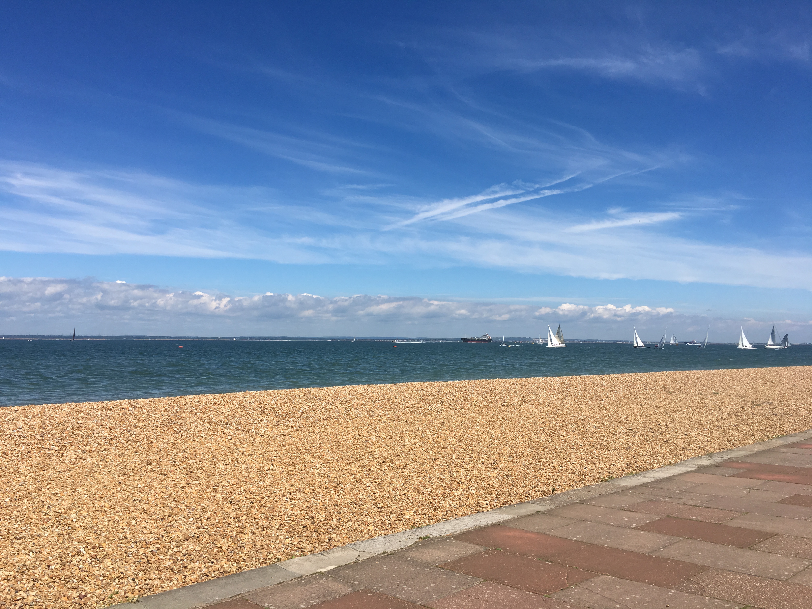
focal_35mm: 29
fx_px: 680
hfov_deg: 61.7
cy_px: 304
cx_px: 406
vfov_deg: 48.2
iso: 25
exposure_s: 1/2653
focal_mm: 4.15
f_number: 2.2
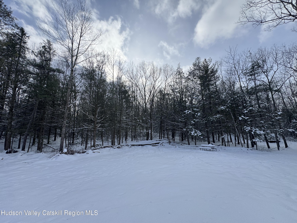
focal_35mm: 14
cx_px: 148
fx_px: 120
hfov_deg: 102.1
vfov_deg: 85.7
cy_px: 112
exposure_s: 1/734
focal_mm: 2.22
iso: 50
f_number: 2.2
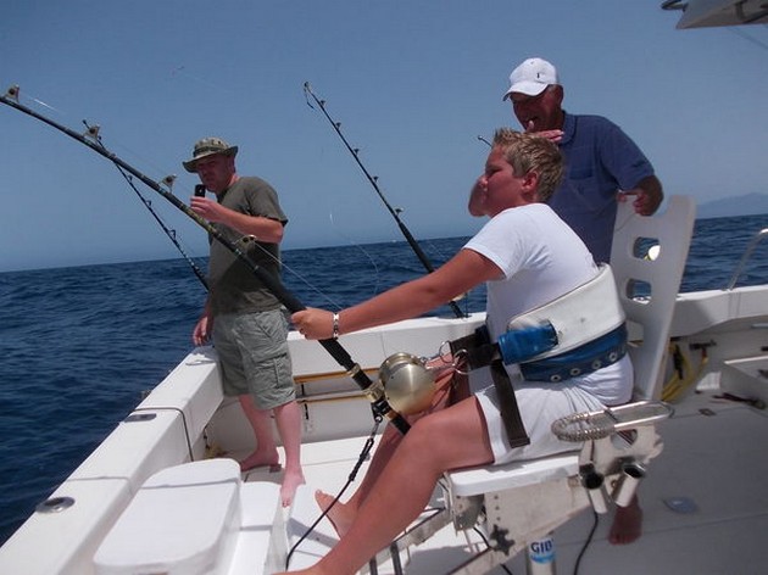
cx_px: 384
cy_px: 288
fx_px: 621
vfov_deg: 49.7
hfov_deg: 63.5
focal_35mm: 28
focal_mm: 4
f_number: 5.4
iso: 80
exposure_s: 1/800
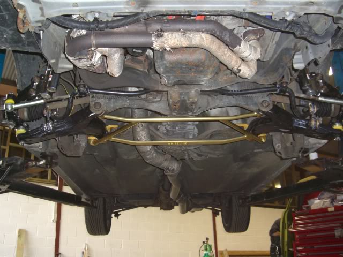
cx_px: 172
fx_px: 377
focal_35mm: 38
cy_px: 128
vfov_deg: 37.7
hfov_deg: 49.0
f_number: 2.8
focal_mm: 7.9
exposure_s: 1/60
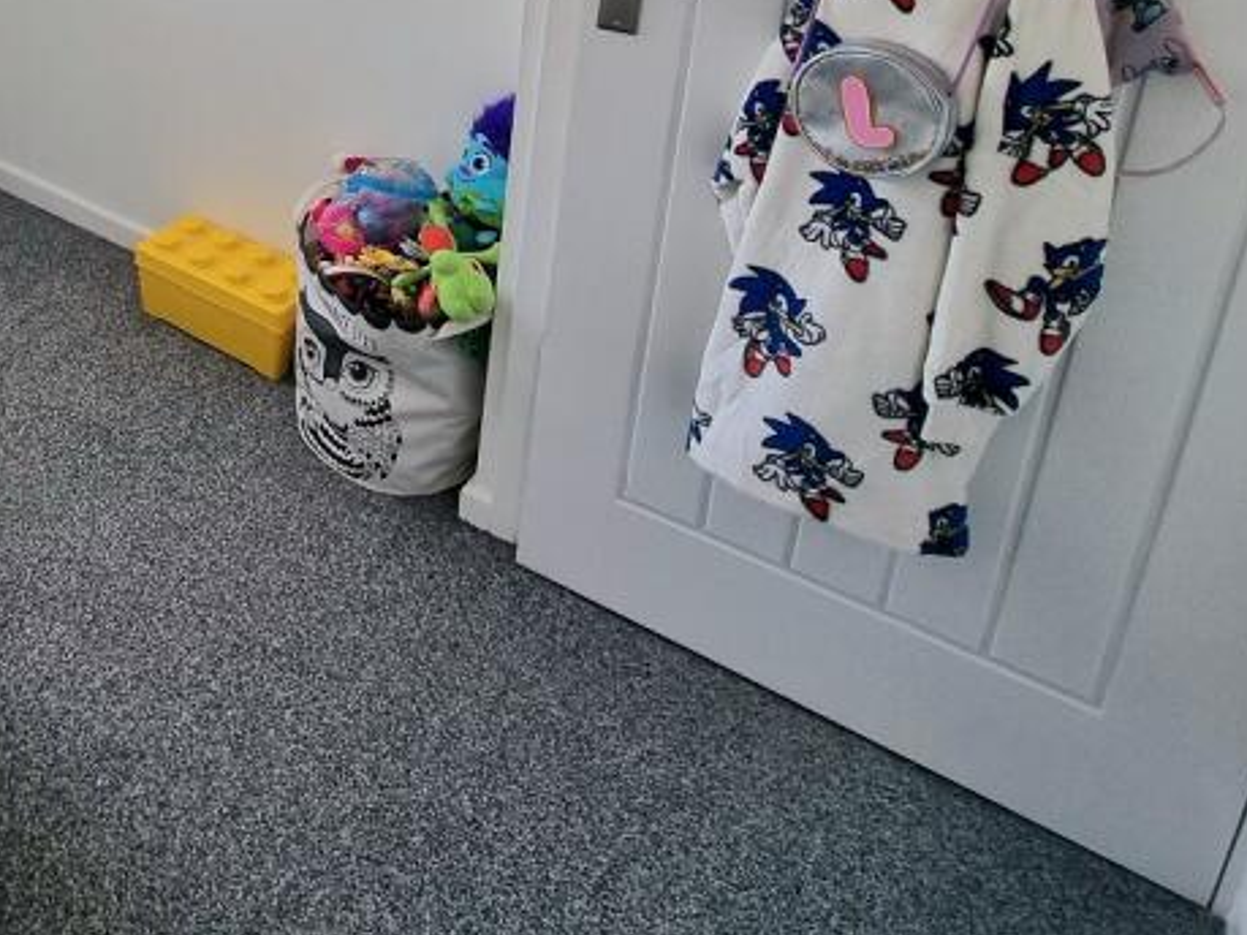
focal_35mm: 29
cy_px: -106
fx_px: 1044
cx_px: 19
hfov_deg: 50.7
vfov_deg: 39.1
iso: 64
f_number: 2.2
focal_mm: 2.2
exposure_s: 1/50
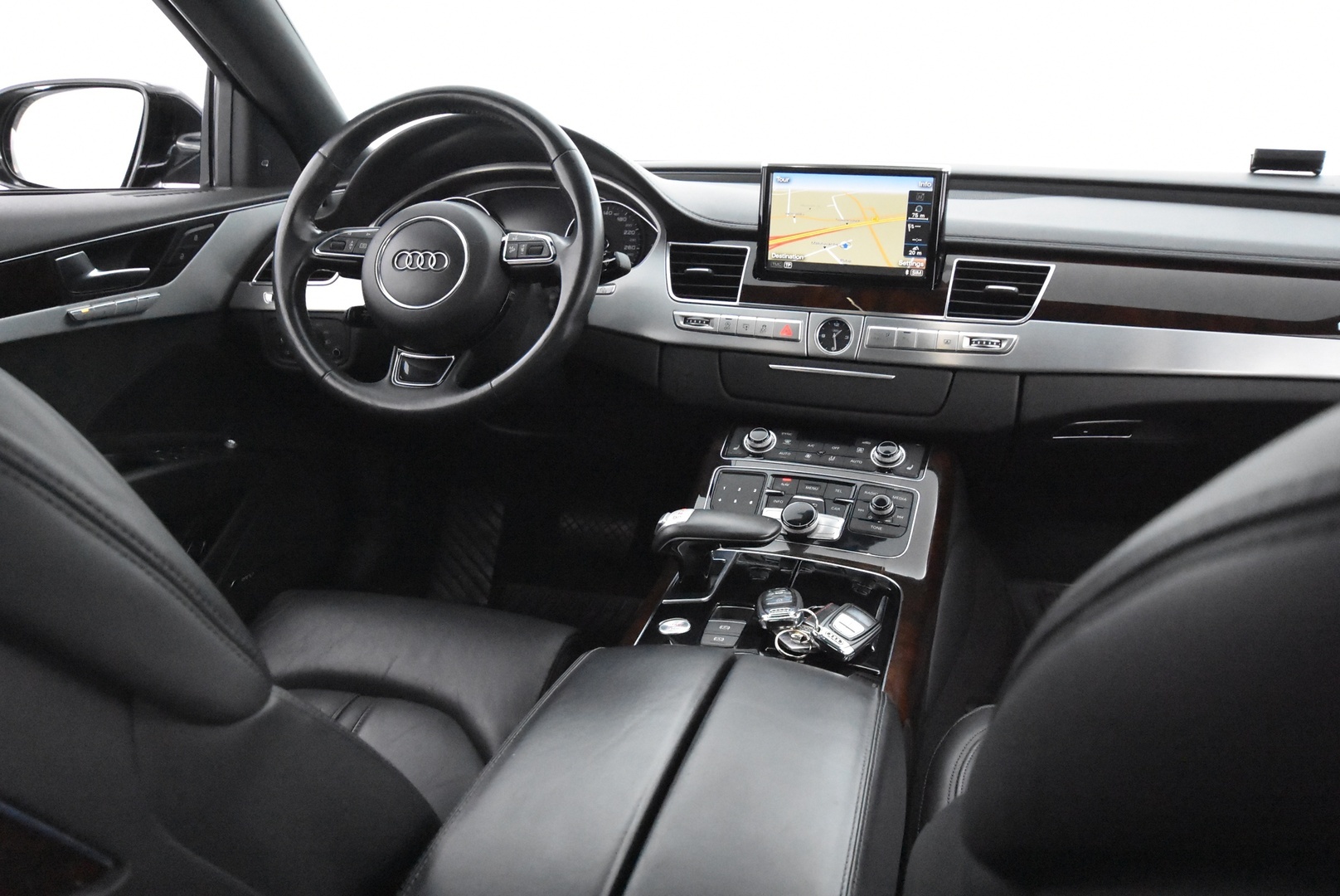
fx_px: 1117
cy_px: 448
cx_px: 670
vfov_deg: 43.7
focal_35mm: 30
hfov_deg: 61.9
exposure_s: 1/40
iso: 12800
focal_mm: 20
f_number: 5.6
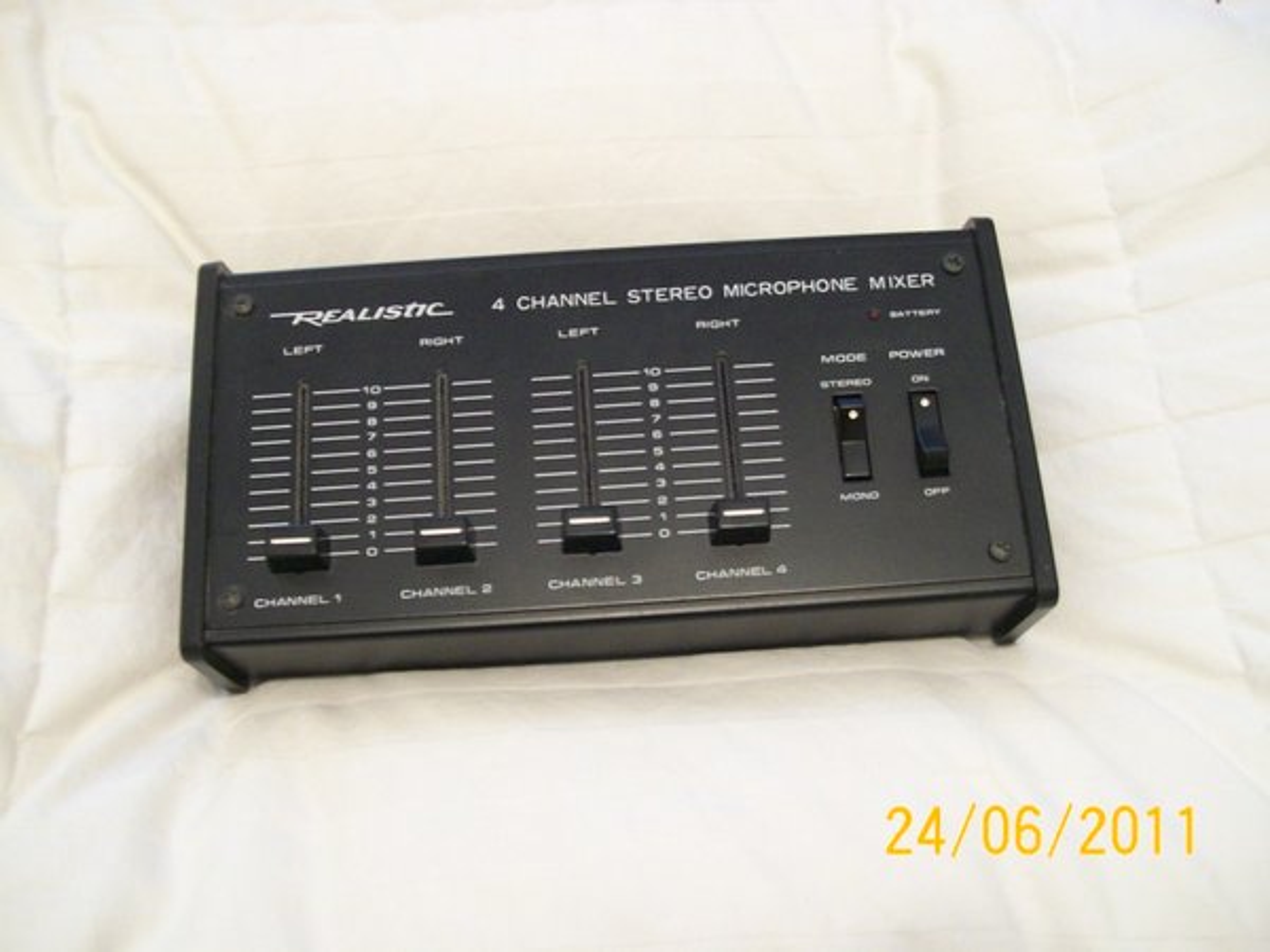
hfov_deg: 51.4
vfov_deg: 39.7
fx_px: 1321
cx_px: 635
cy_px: 476
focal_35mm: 36
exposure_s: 1/9.65
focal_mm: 6
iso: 160
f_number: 2.7
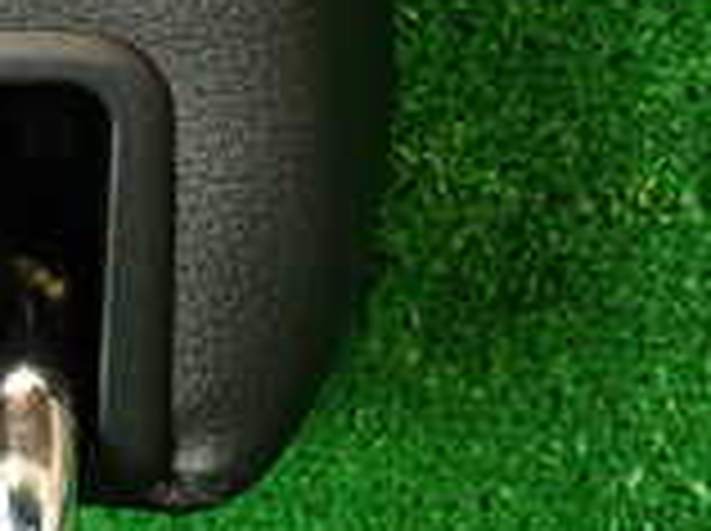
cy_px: 306
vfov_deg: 15.5
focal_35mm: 95
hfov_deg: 18.2
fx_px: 1948
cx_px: -387
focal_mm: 4.5
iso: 200
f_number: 2
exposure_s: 1/50
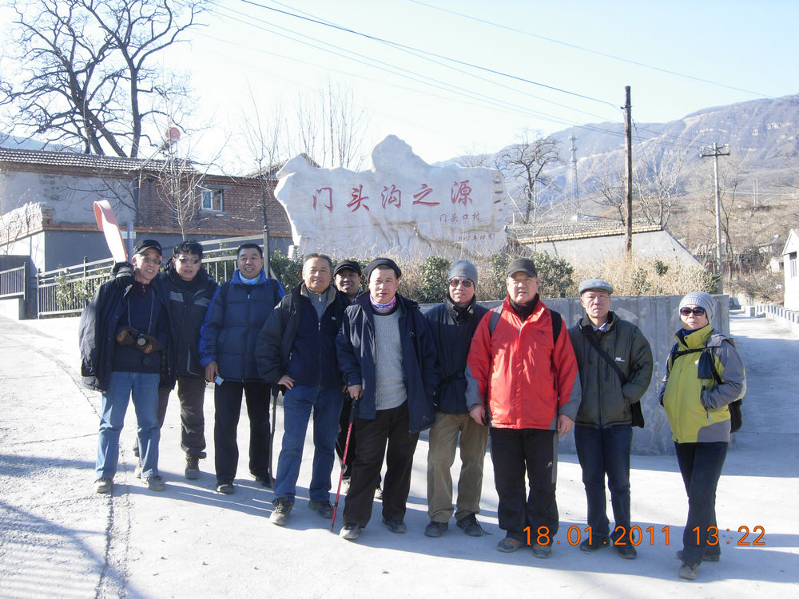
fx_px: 831
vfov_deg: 39.7
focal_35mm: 36
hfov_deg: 51.4
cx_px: 400
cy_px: 300
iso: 50
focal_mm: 7.5
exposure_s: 1/152
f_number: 4.3
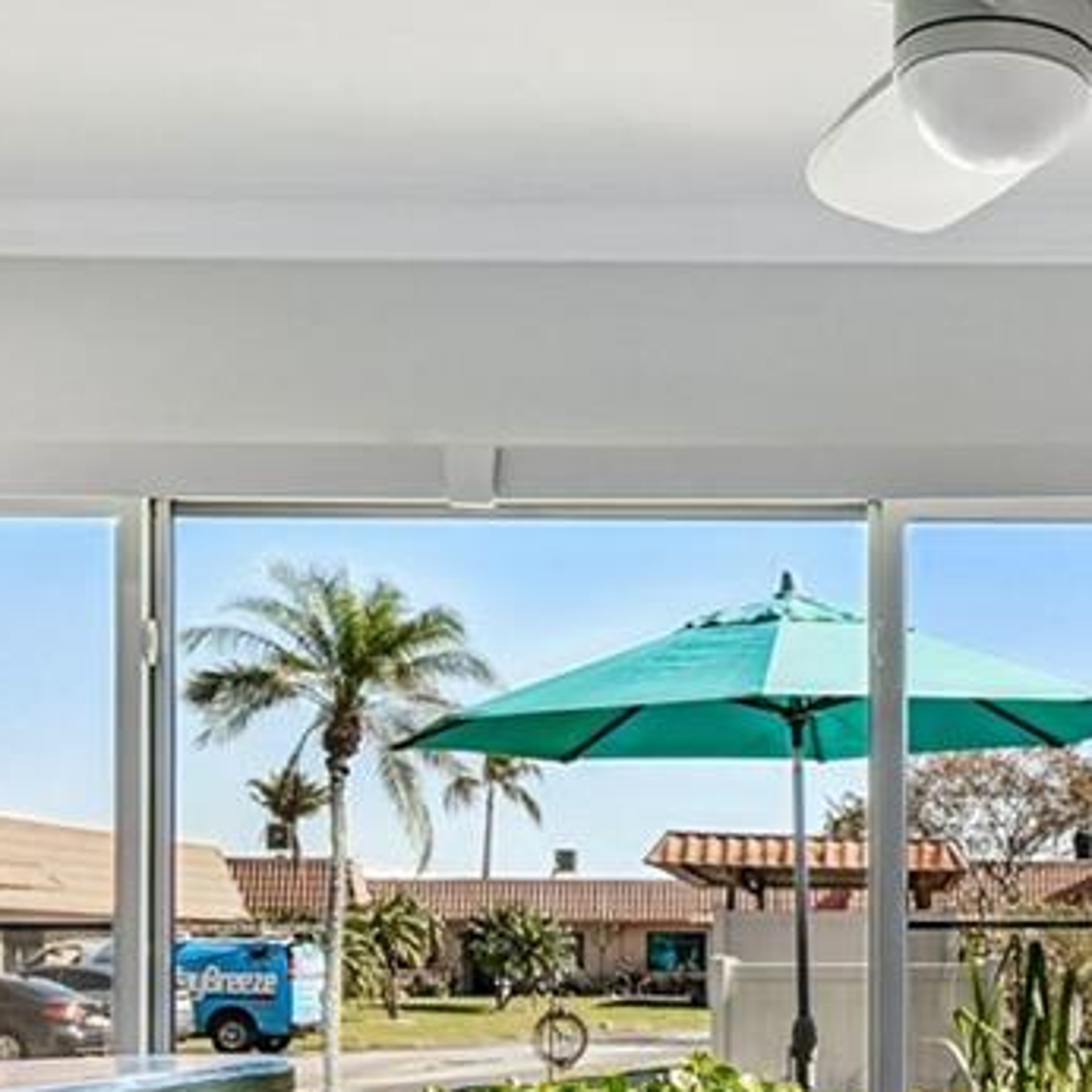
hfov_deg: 27.4
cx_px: 1095
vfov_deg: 28.4
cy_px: 896
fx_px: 2106
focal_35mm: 59
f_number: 7.1
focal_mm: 10
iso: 100
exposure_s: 1/20
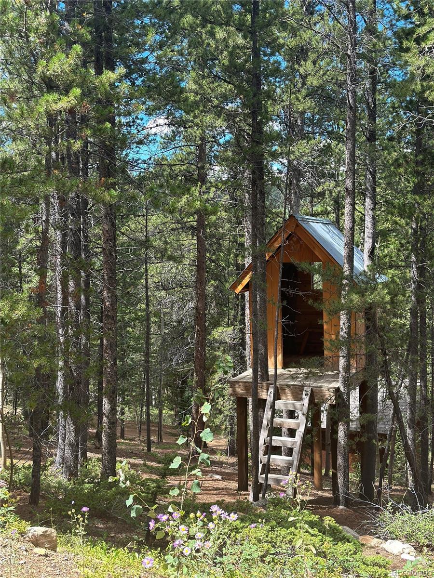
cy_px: 289
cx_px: 217
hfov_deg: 30.3
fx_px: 802
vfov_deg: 39.7
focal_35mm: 48
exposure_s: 1/935
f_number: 1.78
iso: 80
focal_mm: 6.86
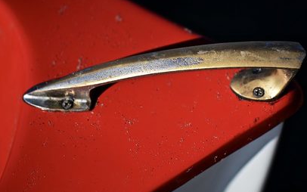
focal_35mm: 158
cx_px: 214
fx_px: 1322
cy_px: 63
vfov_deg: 8.3
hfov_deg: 13.2
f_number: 3
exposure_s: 1/2000
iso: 100
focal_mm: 105
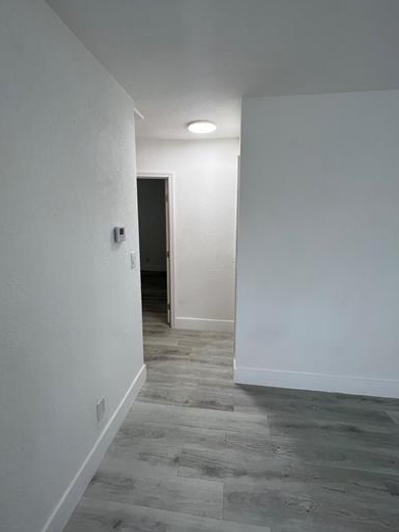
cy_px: 253
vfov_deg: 98.1
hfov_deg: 81.7
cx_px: 201
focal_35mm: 15
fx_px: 231
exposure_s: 1/120
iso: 64
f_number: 1.8
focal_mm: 1.57
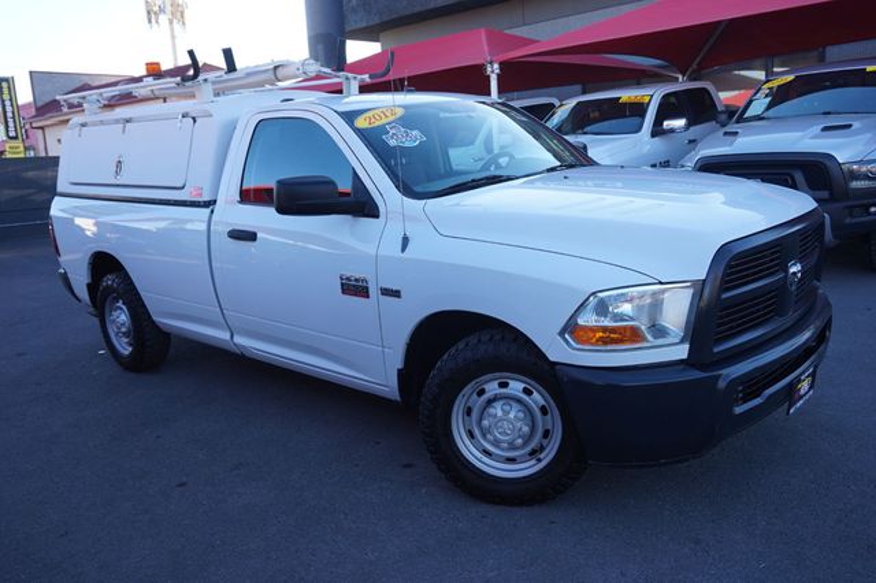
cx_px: 438
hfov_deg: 62.0
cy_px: 292
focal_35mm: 30
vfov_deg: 43.6
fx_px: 730
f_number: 5.6
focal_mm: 20
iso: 100
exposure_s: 1/80
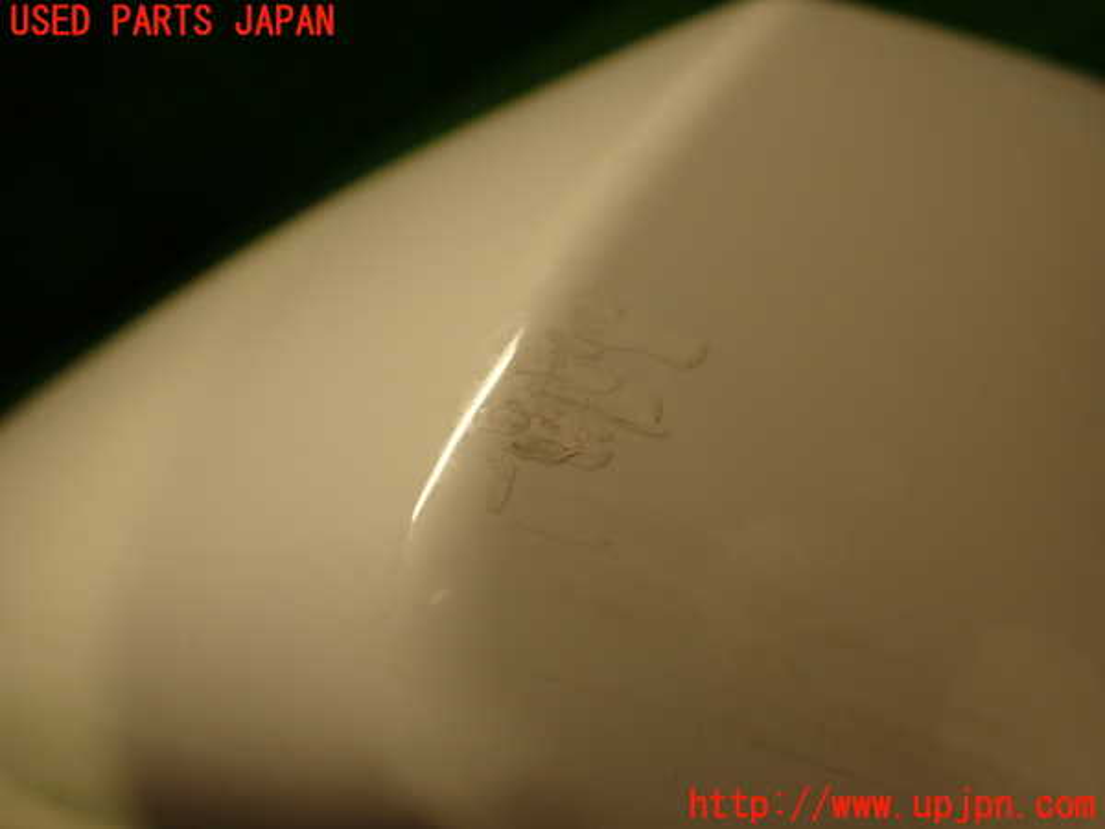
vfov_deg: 46.8
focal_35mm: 30
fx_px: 958
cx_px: 552
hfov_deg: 60.0
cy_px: 414
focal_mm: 5.4
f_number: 2.3
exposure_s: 1/60
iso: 160
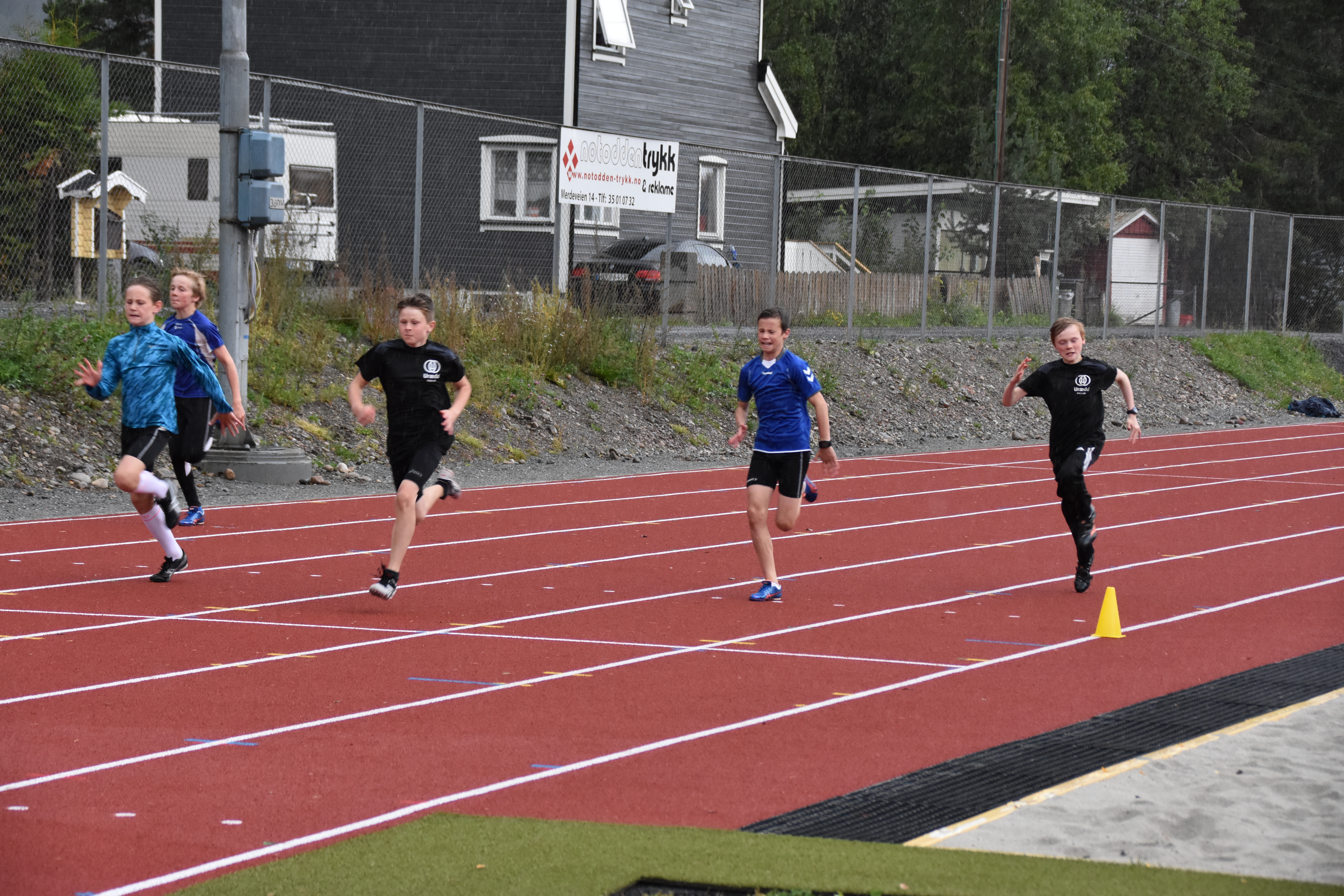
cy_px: 448
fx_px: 4368
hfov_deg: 17.5
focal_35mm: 117
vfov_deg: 11.7
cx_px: 672
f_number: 5.3
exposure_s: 1/320
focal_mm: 78
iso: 1600
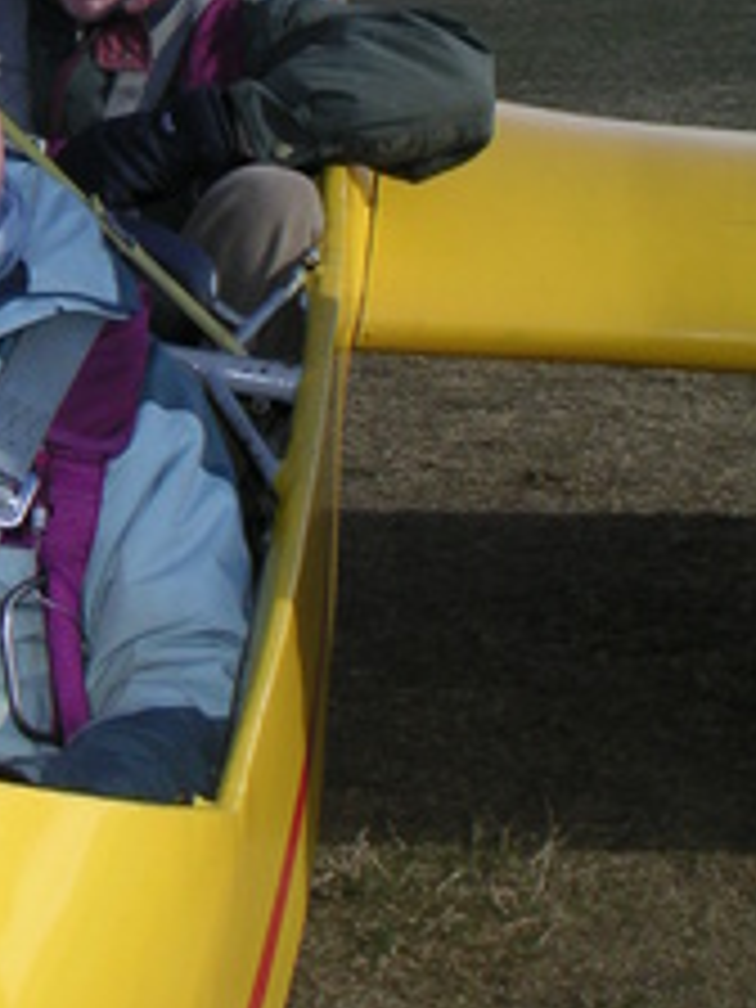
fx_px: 2475
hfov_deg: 16.9
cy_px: 140
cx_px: -20
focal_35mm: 85
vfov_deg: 22.6
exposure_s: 1/750
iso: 50
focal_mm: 6
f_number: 2.8
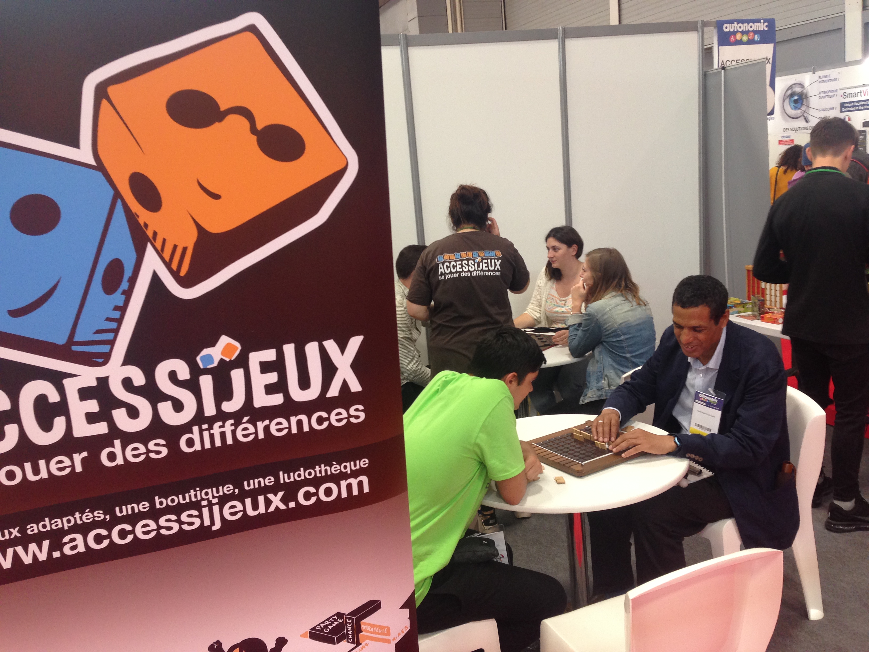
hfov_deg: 55.4
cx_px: 434
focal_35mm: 33
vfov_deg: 42.9
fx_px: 828
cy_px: 326
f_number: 2.4
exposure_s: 1/20
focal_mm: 4.12
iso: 100
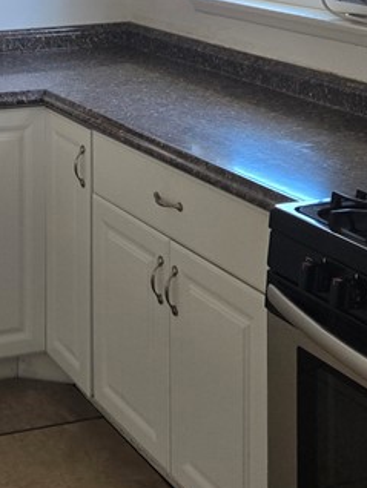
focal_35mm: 74
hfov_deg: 18.4
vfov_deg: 25.0
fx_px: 1045
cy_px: -6
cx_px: -124
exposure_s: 1/120
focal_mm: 5.4
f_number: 1.8
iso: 100
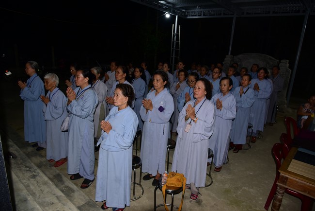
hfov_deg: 73.7
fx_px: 210
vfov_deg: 53.2
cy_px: 106
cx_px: 158
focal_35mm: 24
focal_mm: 24
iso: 800
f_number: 5
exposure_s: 1/40
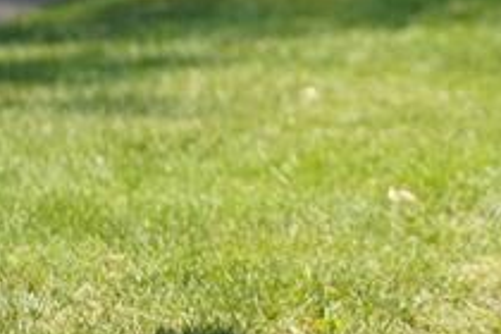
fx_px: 4397
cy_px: -4
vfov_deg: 4.3
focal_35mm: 316
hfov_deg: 6.5
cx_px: 499
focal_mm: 102
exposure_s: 1/1000
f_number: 2.8
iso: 200
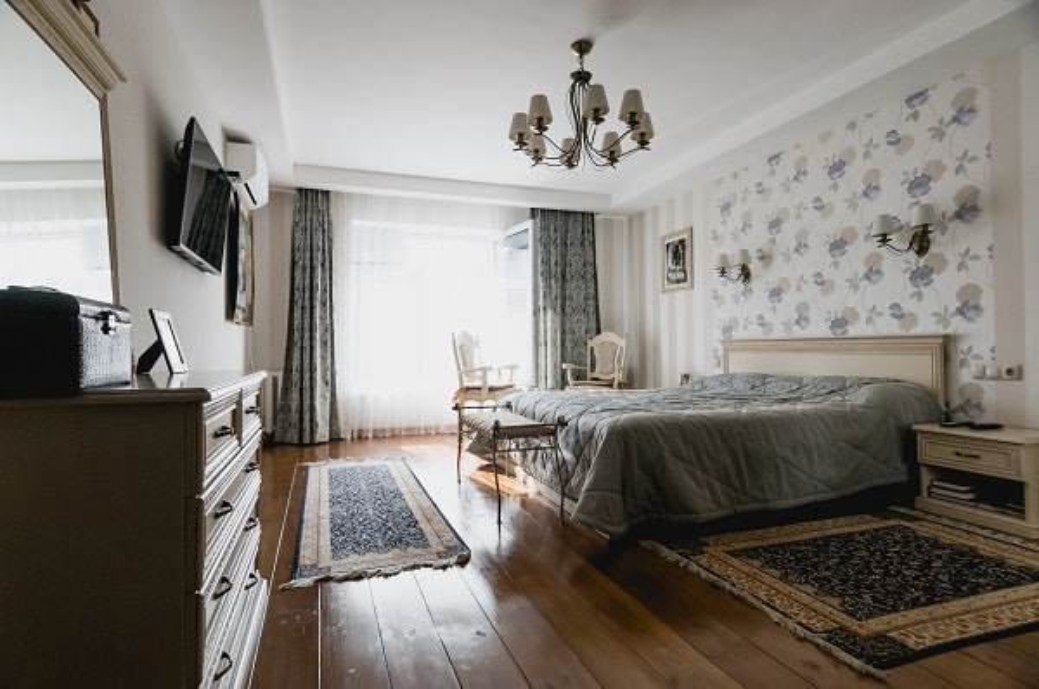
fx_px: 519
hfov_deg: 90.1
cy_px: 344
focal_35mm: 18
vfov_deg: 67.2
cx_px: 520
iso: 640
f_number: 4
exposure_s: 1/250
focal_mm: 12
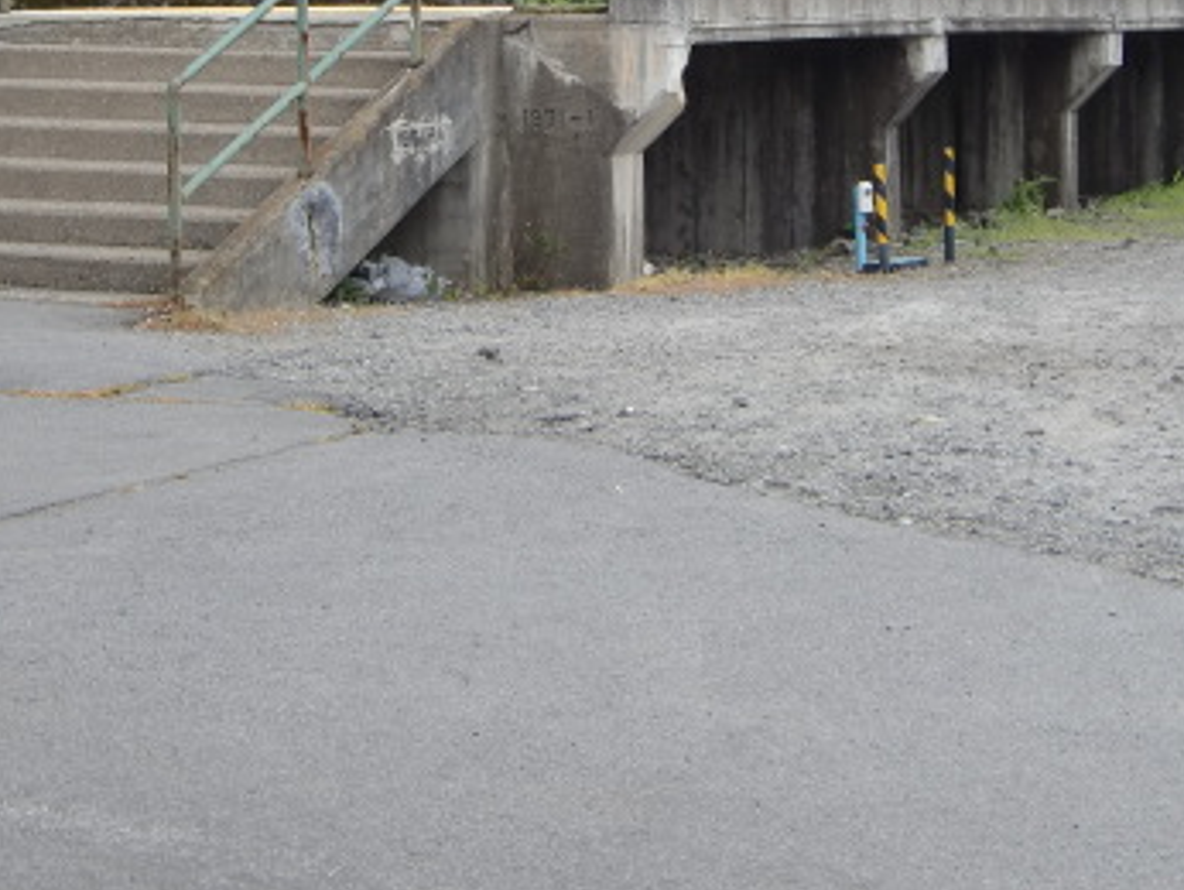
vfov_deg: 17.2
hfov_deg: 23.0
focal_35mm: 85
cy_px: 137
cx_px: 571
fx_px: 2909
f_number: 3.3
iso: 64
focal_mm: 8.2
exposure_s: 1/200
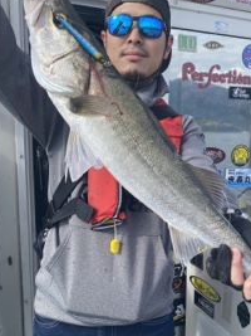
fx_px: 377
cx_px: 161
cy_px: 205
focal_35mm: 39
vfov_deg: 47.5
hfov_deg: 36.5
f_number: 1.8
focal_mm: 4.25
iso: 32
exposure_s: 1/1429
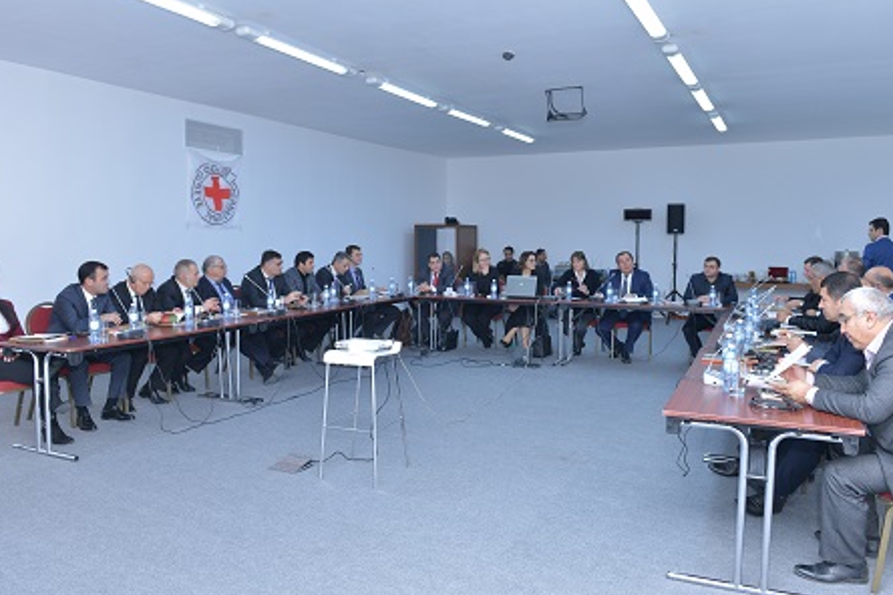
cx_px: 459
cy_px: 296
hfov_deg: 67.4
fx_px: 670
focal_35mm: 27
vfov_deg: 47.9
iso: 800
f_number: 5.6
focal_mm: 24
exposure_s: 1/80
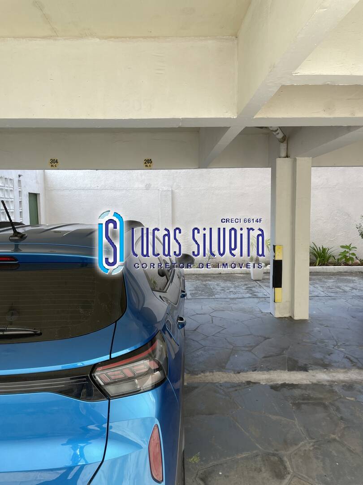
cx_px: 182
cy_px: 242
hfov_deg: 53.1
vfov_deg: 67.3
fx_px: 364
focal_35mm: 26
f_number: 1.6
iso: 32
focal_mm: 4.2
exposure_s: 1/527
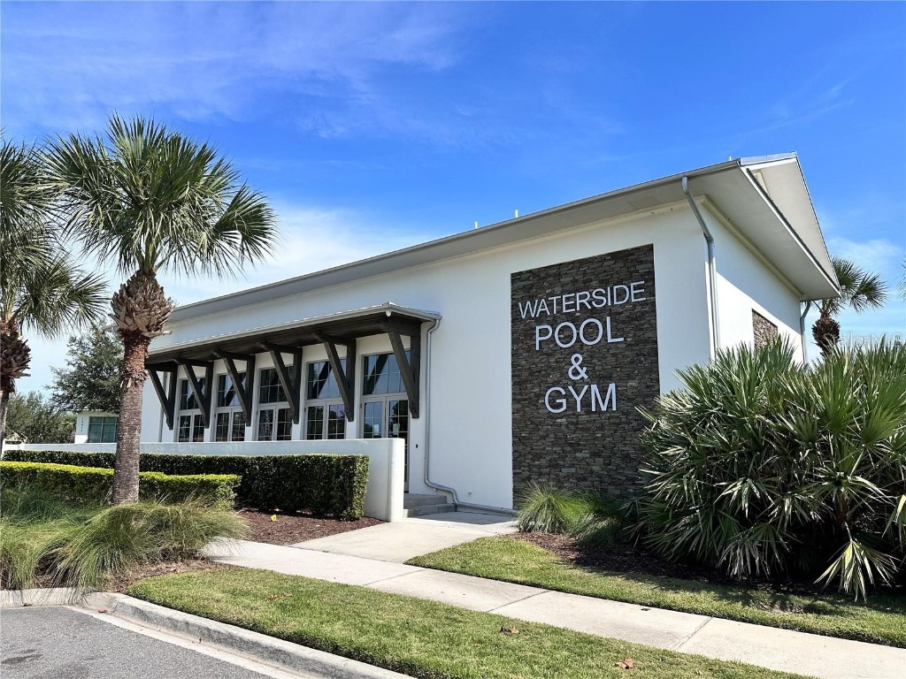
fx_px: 628
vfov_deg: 56.8
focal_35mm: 24
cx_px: 453
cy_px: 340
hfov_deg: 71.6
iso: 80
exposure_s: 1/3861
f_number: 1.78
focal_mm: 6.86
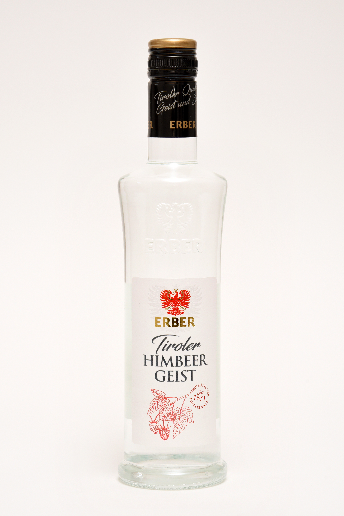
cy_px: 258
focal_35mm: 112
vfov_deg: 18.3
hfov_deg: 12.2
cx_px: 172
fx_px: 1604
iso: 800
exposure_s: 1/200
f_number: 11
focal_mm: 112
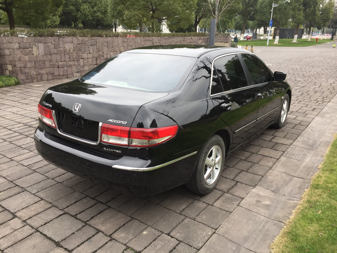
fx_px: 282
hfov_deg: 61.7
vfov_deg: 48.2
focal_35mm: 29
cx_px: 168
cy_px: 126
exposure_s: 1/121
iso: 32
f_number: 2.2
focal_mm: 4.15
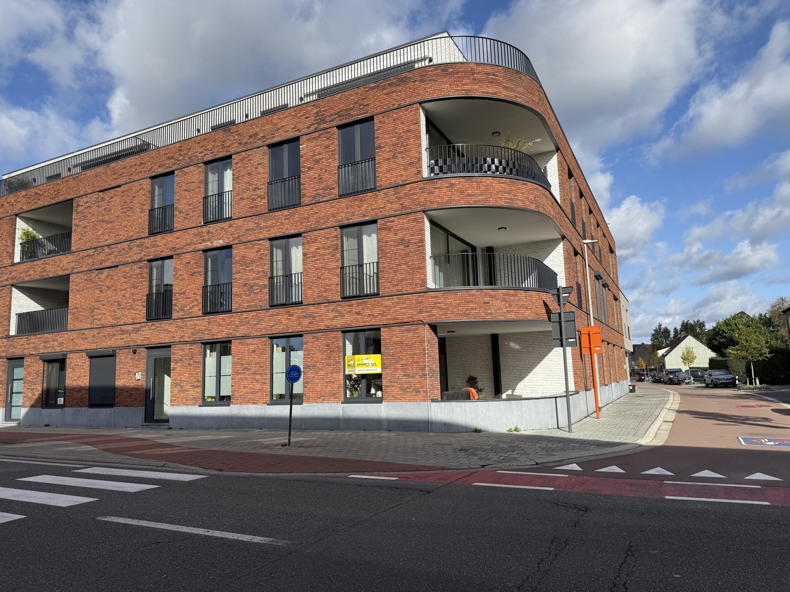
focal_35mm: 24
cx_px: 395
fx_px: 548
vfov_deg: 56.8
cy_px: 296
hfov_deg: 71.6
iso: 80
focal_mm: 6.76
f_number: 1.78
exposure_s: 1/4167
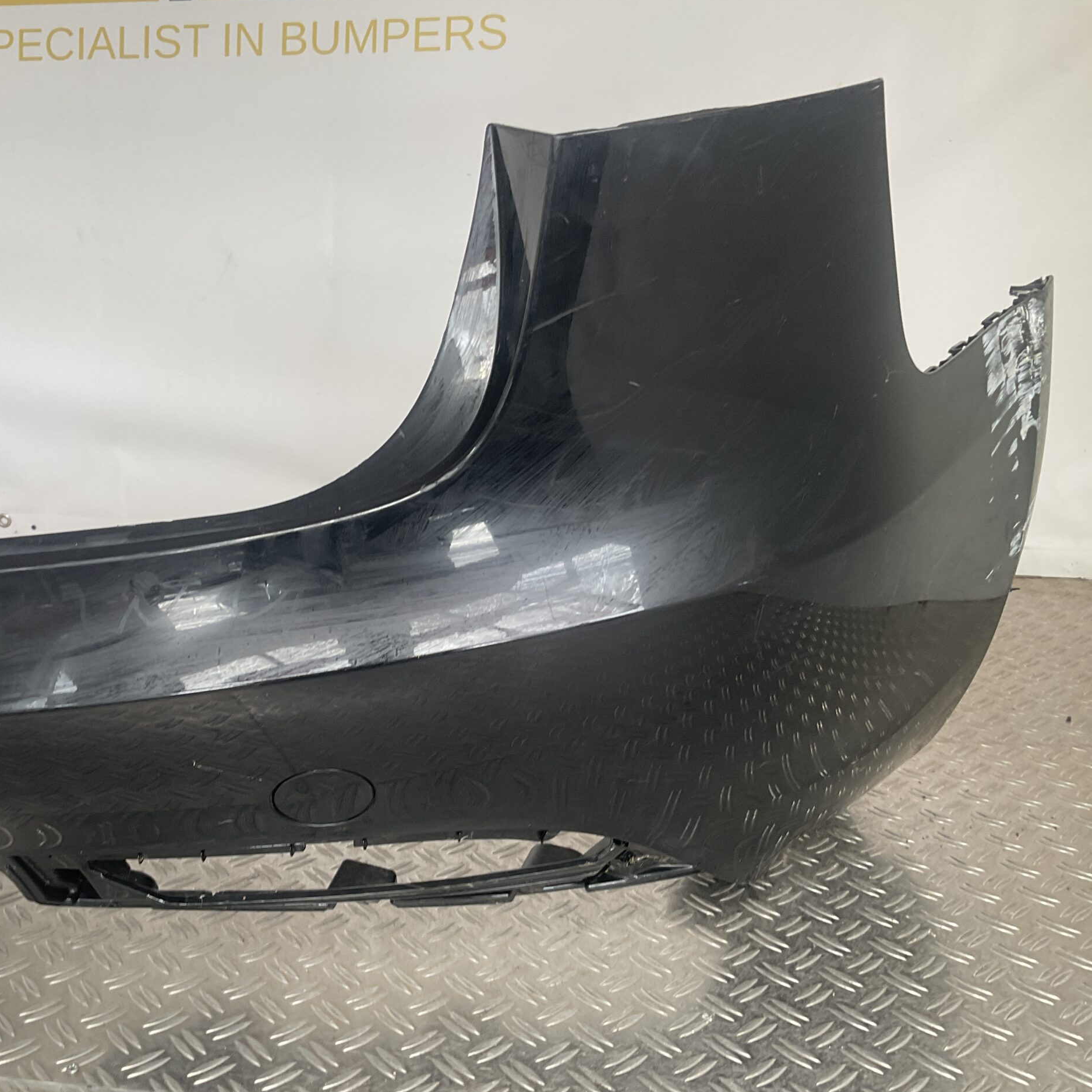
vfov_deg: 47.2
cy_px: 537
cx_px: 398
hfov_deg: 46.7
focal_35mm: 35
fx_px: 1249
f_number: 1.8
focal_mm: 3
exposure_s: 1/120
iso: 25
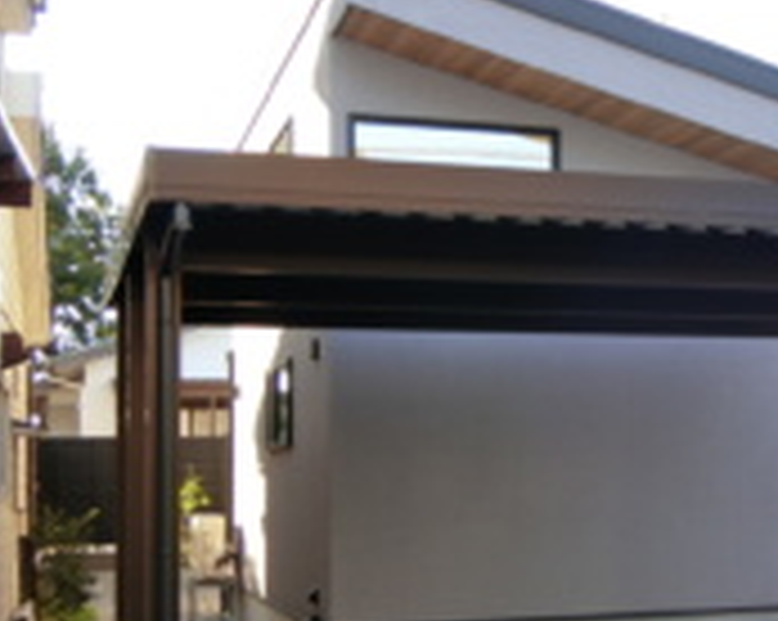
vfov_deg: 21.2
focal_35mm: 72
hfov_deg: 25.3
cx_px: 758
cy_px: 394
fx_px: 1656
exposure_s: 1/125
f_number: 3.4
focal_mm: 7.2
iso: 80
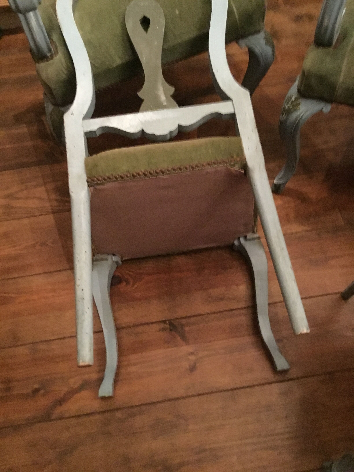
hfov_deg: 45.4
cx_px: 177
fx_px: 423
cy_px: 236
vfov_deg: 58.4
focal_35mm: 31
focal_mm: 3.3
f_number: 2.4
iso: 500
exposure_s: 1/17
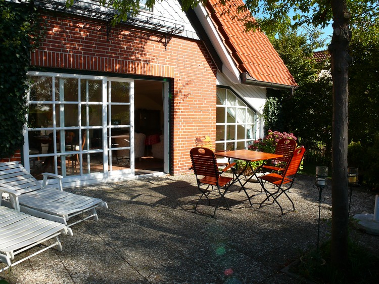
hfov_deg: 52.6
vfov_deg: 40.7
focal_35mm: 35
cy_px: 142
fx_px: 383
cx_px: 190
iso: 100
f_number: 5.6
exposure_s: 1/250
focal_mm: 7.4
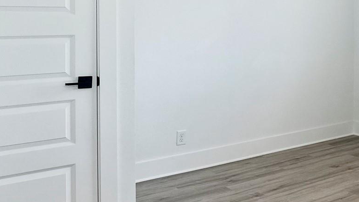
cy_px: 4
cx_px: 412
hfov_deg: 27.5
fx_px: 657
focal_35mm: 69
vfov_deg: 17.1
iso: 80
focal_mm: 6.86
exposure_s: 1/290
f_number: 1.8
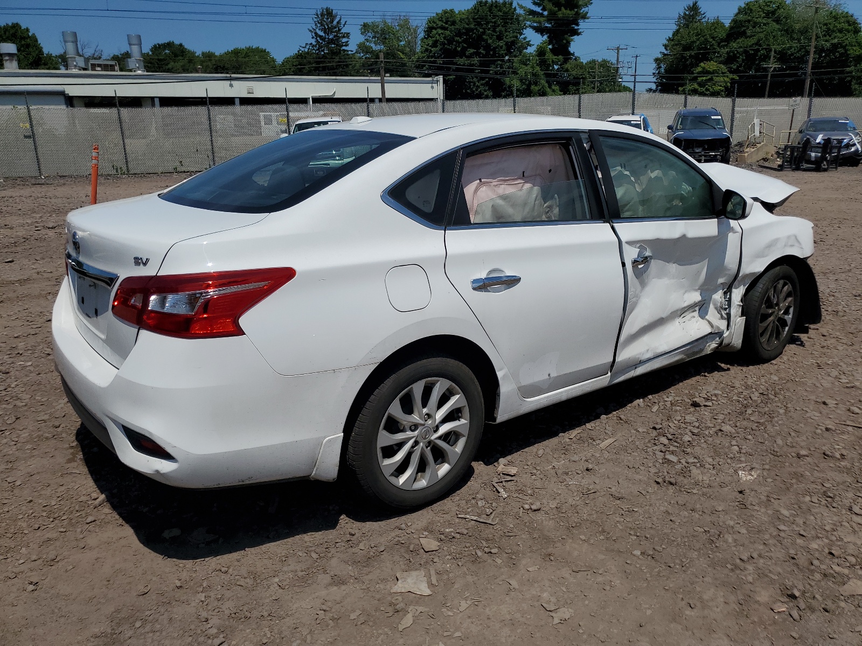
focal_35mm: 26
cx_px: 431
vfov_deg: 53.1
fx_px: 647
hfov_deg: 67.3
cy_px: 323
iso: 51
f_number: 1.5
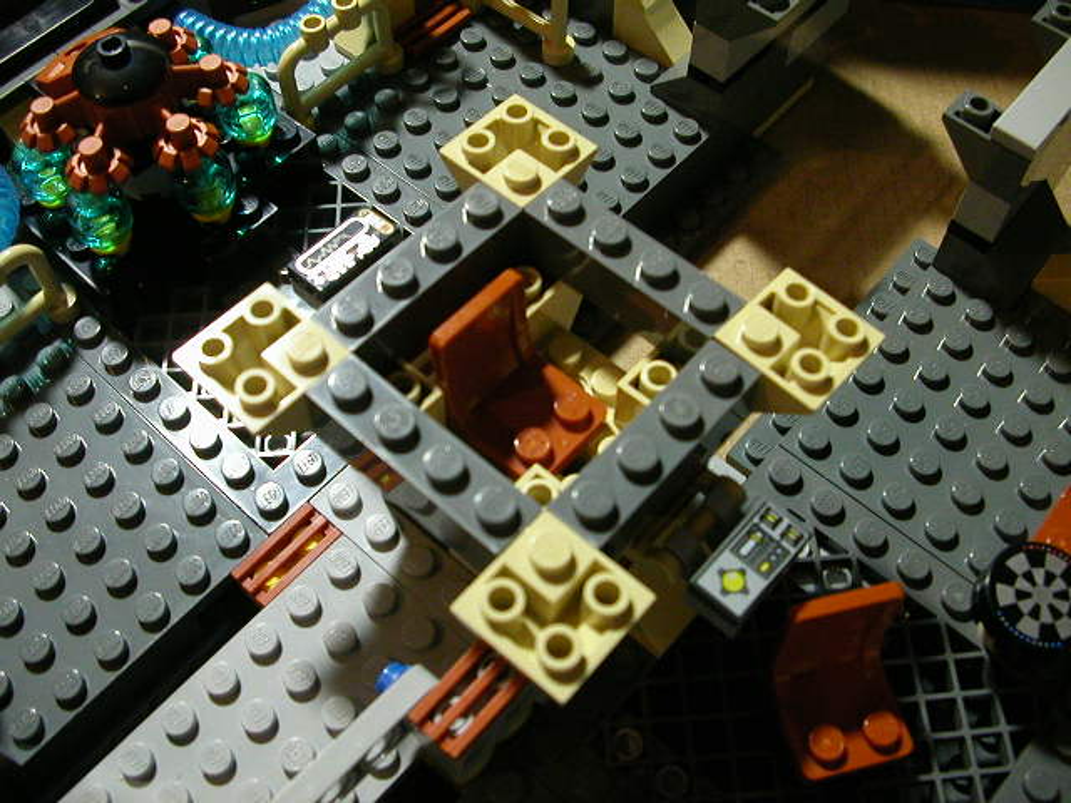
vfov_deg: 38.7
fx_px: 1145
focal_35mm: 37
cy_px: 402
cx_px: 536
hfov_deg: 50.1
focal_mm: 5.6
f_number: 2.7
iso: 400
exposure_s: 1/21.5
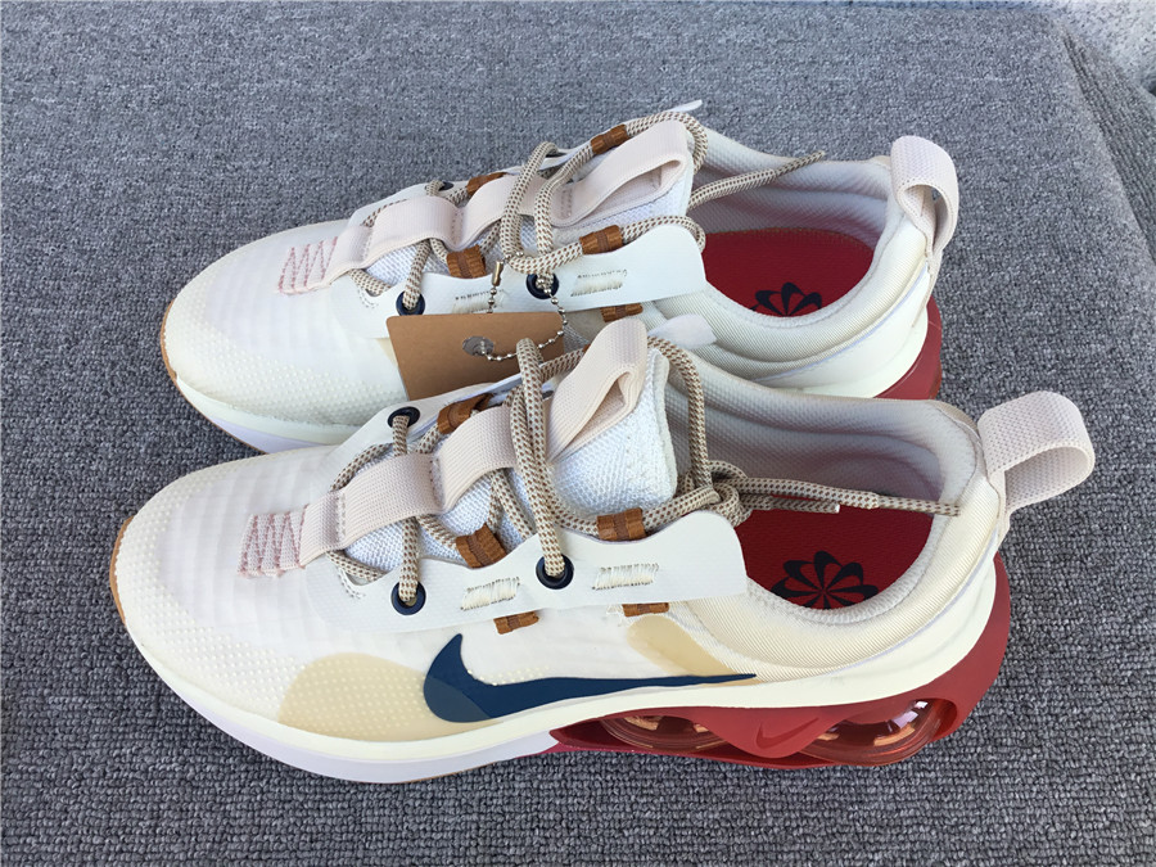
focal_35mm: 31
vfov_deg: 45.4
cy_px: 434
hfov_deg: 58.4
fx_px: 1035
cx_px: 578
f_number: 2.4
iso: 25
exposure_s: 1/131
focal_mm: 3.3
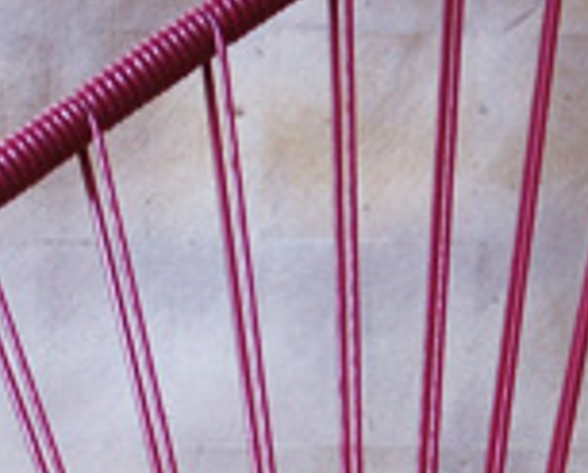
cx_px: 208
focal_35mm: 441
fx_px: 7689
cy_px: 1108
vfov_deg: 3.5
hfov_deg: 4.4
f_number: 4.5
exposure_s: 1/80
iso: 500
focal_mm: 40
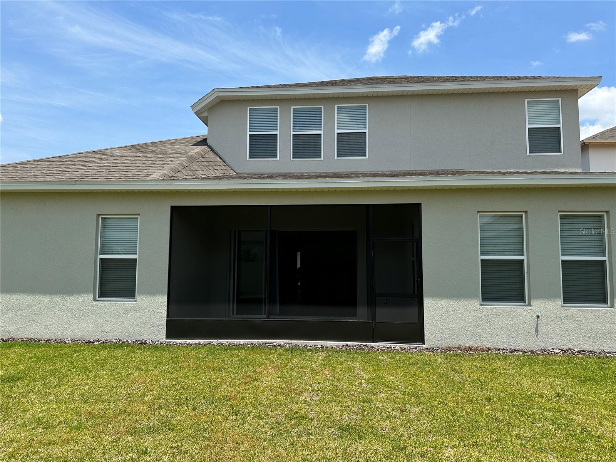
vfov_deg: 56.8
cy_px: 231
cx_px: 308
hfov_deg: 71.6
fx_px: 427
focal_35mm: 24
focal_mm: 6.86
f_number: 1.78
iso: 80
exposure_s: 1/4545
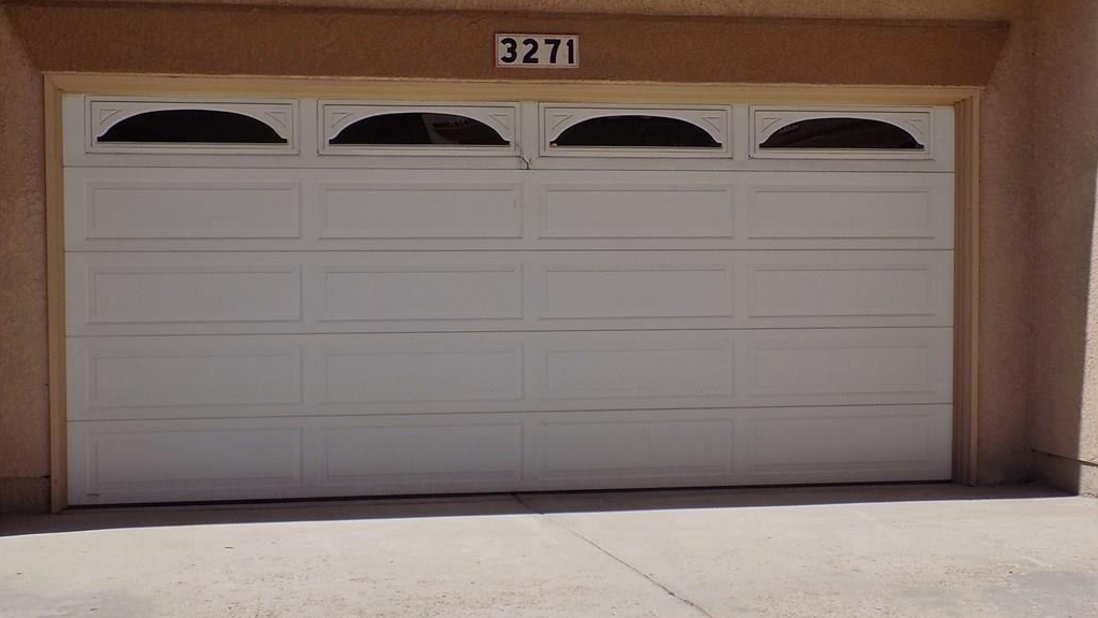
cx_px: 548
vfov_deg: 17.0
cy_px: 315
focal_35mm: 71
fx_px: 2068
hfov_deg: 29.7
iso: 80
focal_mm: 11.5
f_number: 4.1
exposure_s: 1/1000
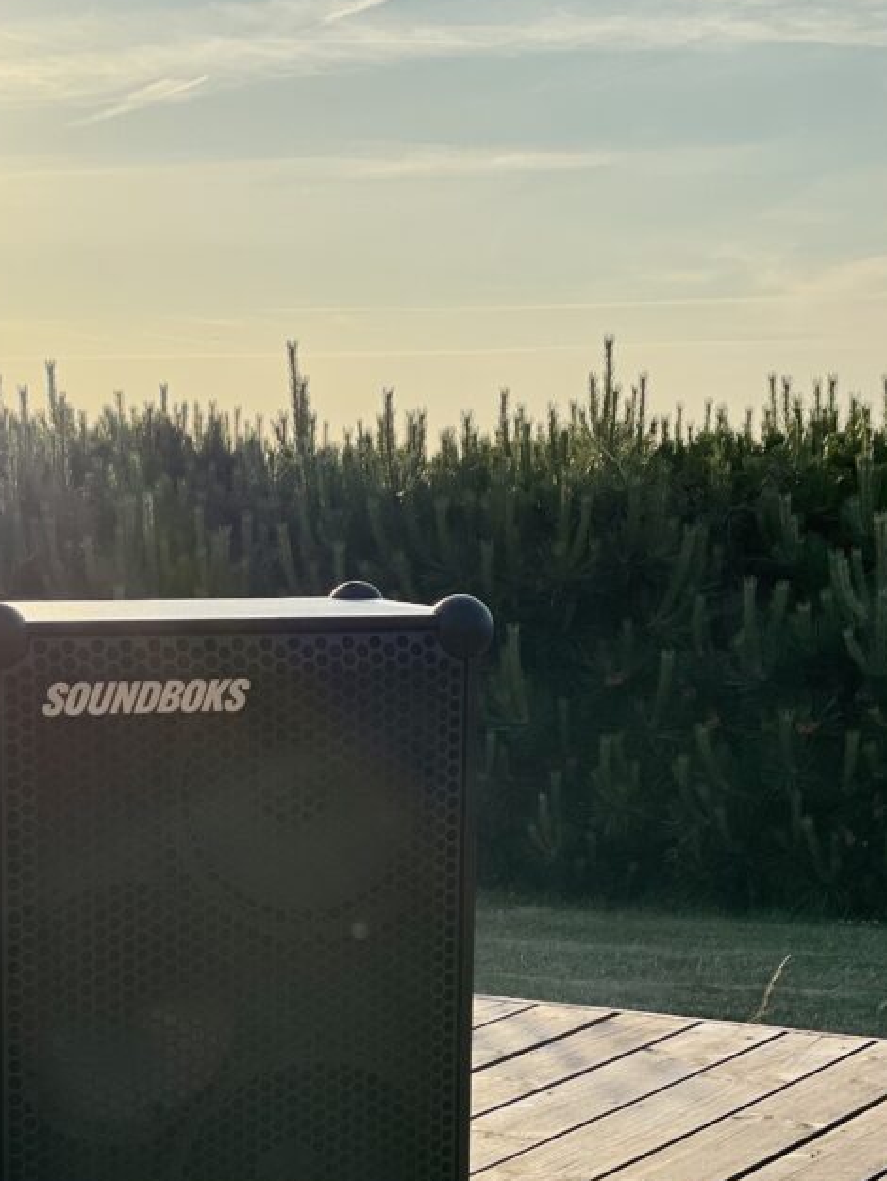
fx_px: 2902
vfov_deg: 22.7
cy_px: 938
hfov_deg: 17.2
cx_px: 189
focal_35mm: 85
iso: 32
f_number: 2
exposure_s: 1/1546
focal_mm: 6
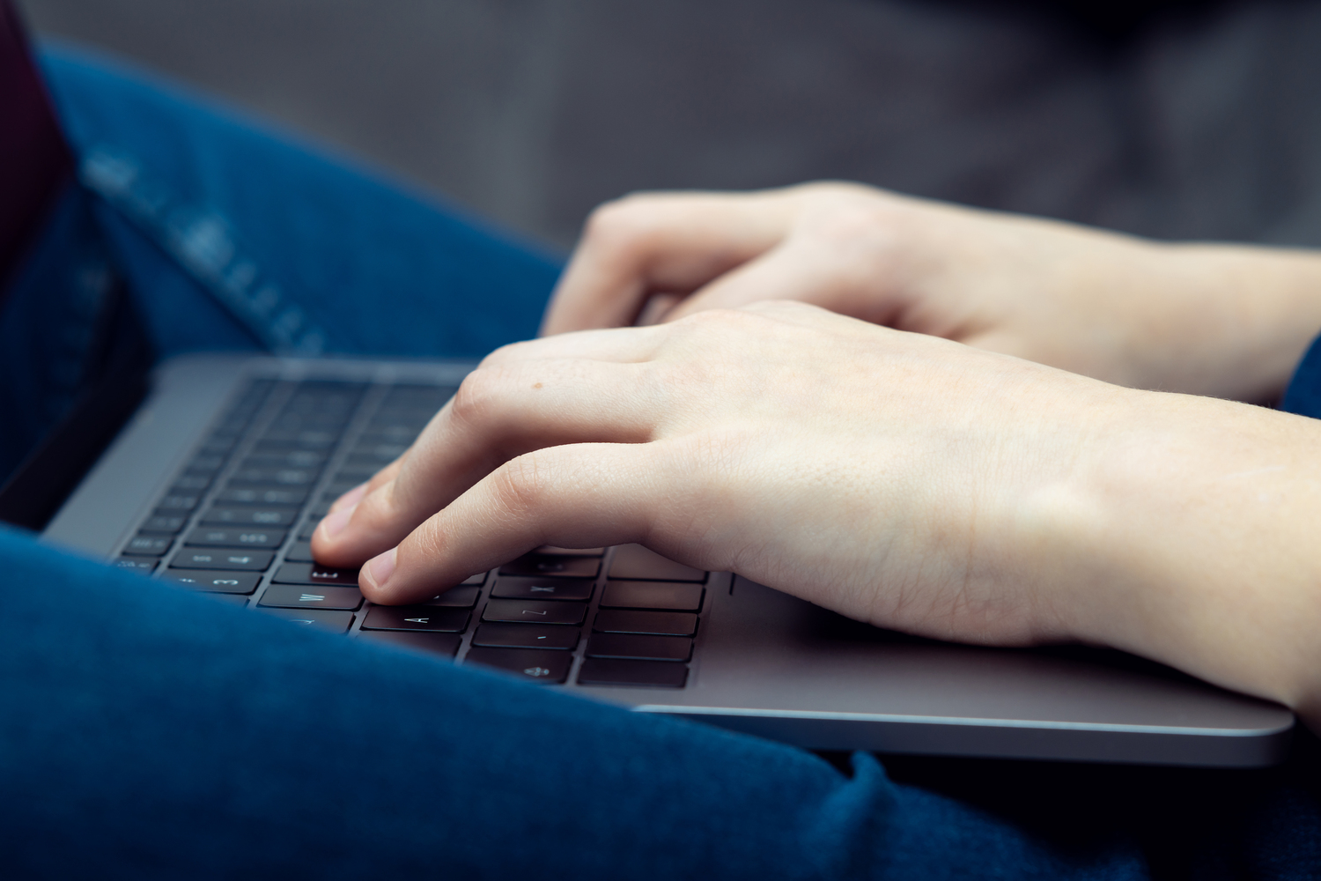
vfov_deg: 10.8
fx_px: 4678
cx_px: 660
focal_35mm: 128
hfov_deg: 16.1
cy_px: 440
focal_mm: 85
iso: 100
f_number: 4.5
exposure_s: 1/125
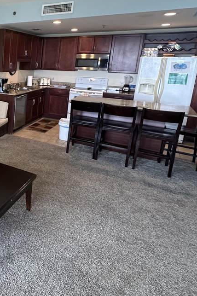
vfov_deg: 62.5
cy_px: 105
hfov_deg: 35.5
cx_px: -38
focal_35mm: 29
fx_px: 238
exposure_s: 1/120
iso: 250
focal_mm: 2.22
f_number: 2.2
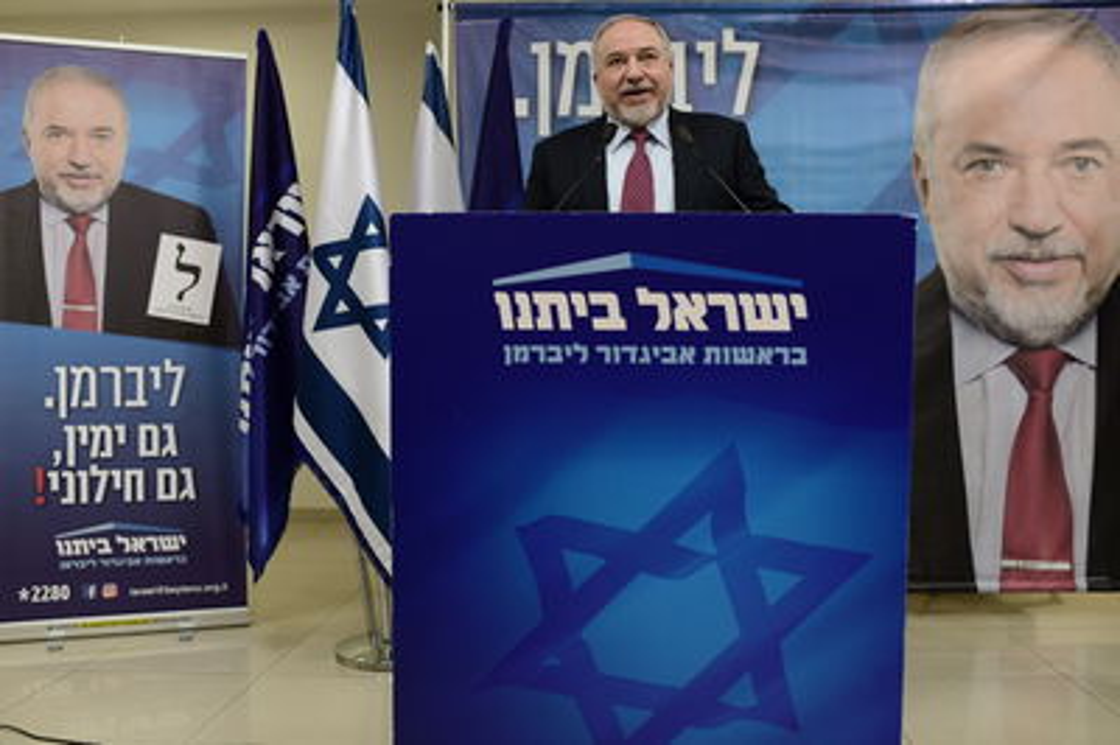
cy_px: 372
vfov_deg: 37.8
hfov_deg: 54.5
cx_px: 560
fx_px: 1088
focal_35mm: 35
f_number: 3.2
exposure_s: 1/250
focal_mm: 35
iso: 1250
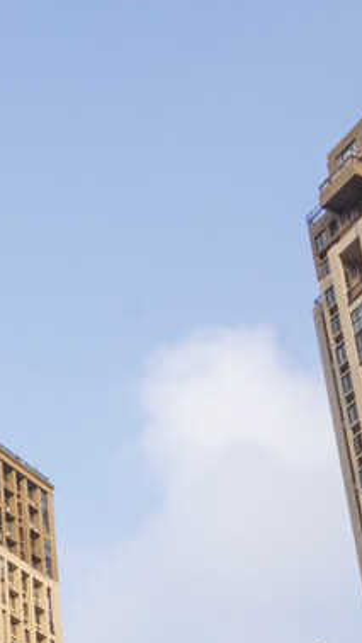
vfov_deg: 21.9
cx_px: -136
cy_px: 677
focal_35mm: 93
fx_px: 1585
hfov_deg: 12.5
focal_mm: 10.4
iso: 100
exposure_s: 1/125
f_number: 11
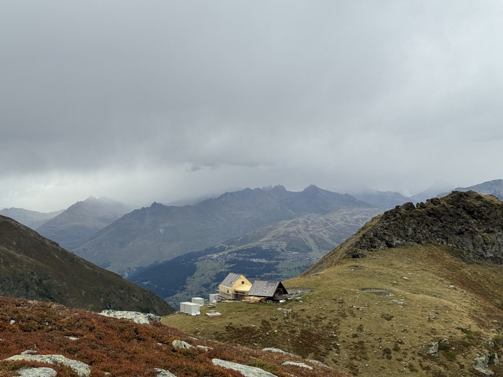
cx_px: 252
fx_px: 697
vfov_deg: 30.3
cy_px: 188
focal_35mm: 48
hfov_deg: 39.7
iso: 64
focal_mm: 6.76
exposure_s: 1/3817
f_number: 1.78
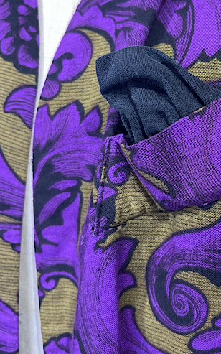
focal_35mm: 43
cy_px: 133
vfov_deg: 45.8
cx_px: 189
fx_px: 415
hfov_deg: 28.9
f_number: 1.6
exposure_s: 1/120
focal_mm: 5.1
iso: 125
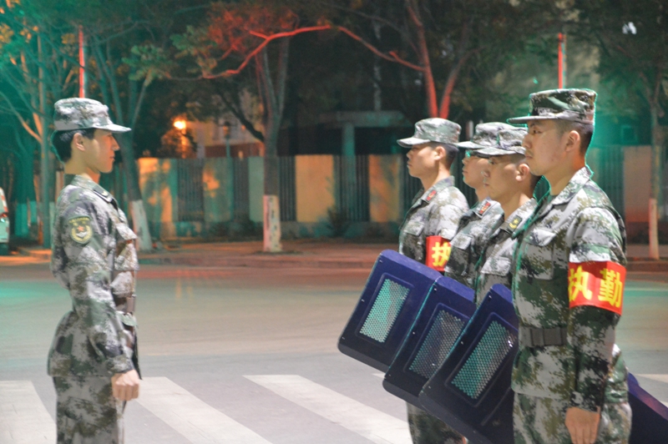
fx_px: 1947
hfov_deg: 19.5
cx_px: 334
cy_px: 222
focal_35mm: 105
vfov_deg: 13.0
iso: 3200
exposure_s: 1/3
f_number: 5.3
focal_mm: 70
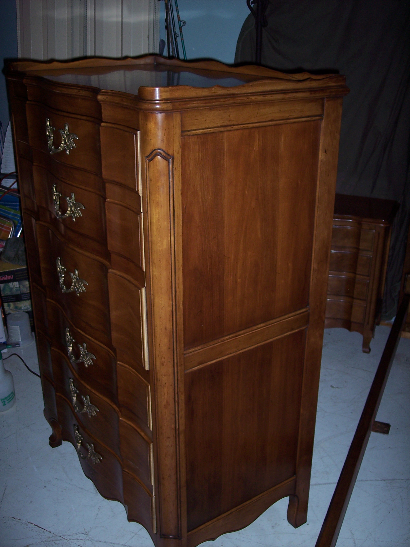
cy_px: 274
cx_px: 205
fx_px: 616
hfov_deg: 36.8
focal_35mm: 39
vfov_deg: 47.9
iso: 100
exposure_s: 1/60
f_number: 2.8
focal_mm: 8
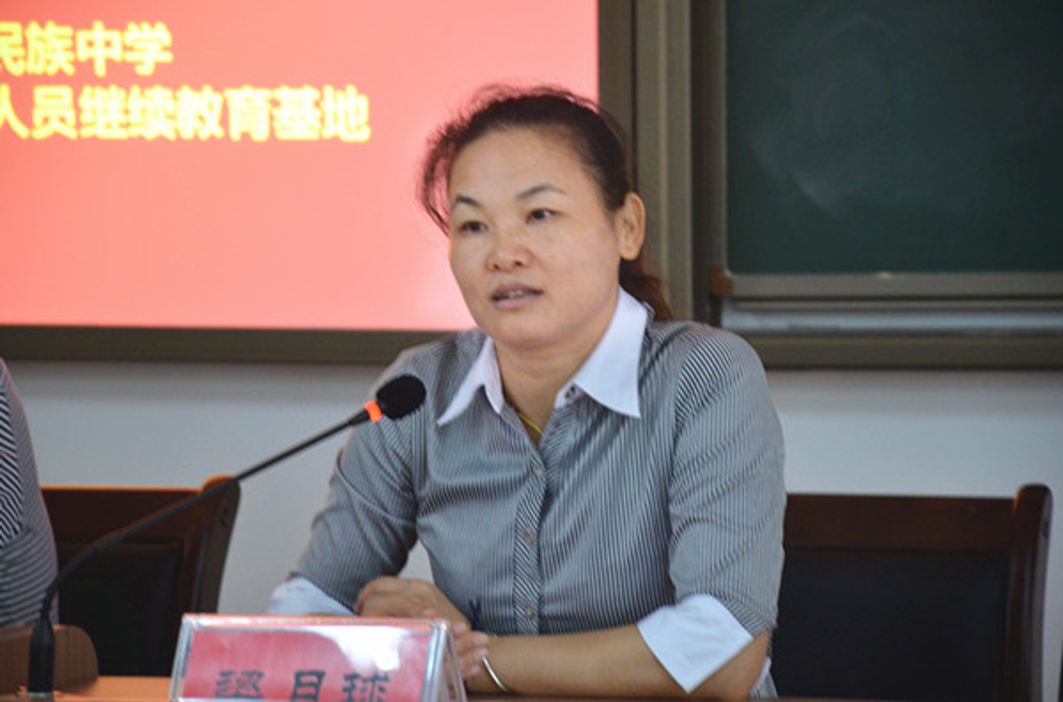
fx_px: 6181
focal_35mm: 210
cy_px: 351
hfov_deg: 9.8
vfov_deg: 6.5
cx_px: 532
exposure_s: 1/25
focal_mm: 140
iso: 1600
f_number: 5.6
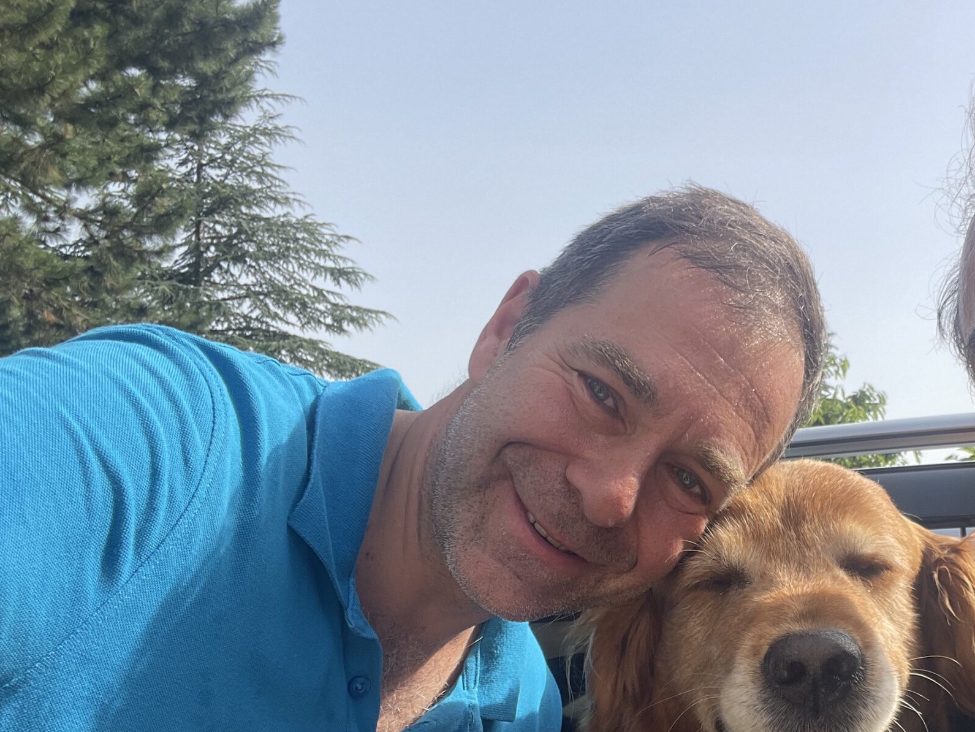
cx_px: 778
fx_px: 1042
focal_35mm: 37
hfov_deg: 47.4
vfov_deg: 37.3
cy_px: 582
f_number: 2.2
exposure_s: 1/342
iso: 25
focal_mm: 2.71
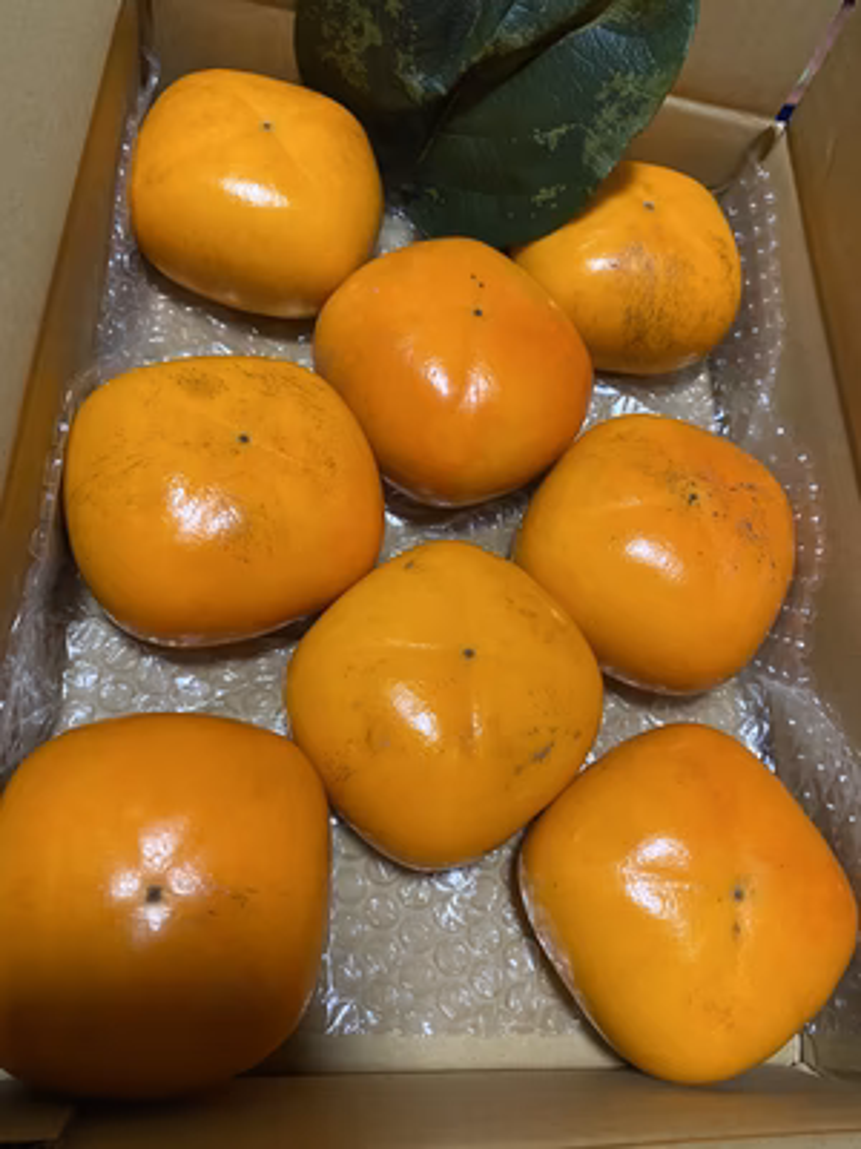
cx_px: 430
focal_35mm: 26
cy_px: 574
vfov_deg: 67.3
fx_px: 862
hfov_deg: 53.1
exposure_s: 1/50
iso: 400
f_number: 1.8
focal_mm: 4.25
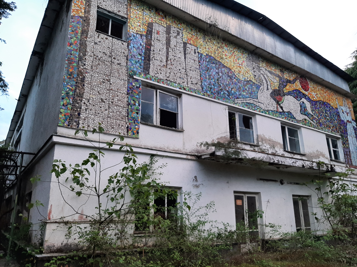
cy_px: 134
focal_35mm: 26
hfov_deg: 67.3
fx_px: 268
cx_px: 178
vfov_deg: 53.1
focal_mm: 3.93
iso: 80
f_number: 1.7
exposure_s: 1/100
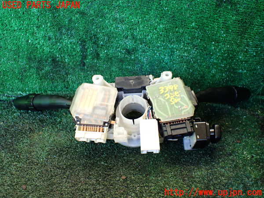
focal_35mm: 30
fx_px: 229
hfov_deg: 60.0
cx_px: 132
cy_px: 99
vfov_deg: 46.8
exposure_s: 1/125
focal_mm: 5.4
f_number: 2.3
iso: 400
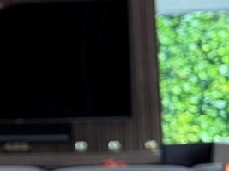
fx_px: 952
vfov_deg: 10.3
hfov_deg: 11.0
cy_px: 57
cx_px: -360
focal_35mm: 144
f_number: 1.78
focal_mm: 6.76
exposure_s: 1/237
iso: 160
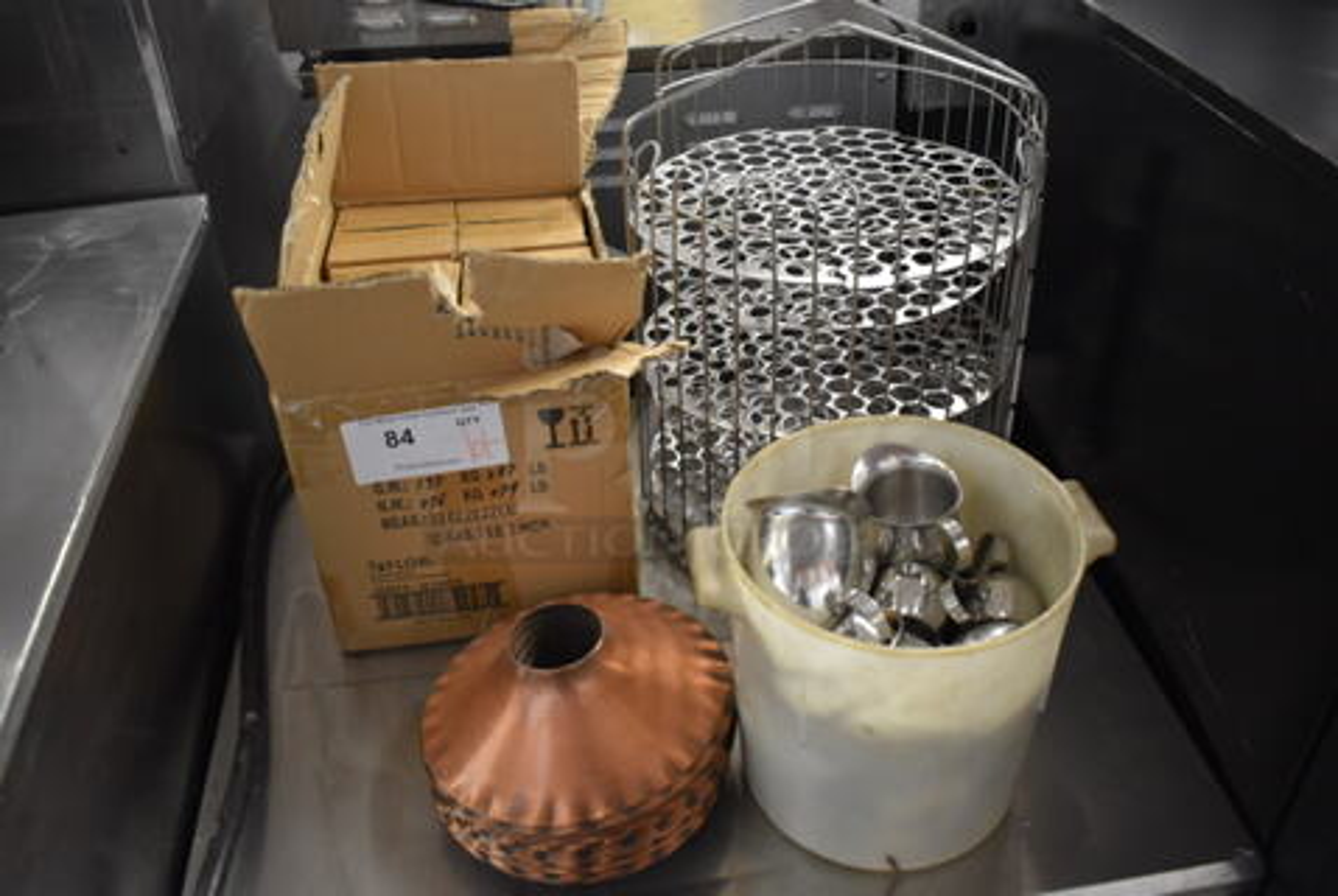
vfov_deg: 43.7
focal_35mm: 30
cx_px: 669
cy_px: 448
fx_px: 1116
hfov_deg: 61.9
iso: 1600
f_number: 4
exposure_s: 1/30
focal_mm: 20
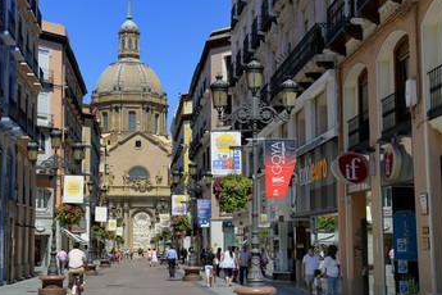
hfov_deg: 30.0
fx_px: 823
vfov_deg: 20.3
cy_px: 150
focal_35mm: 67
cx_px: 193
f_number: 8
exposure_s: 1/320
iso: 100
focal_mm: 55
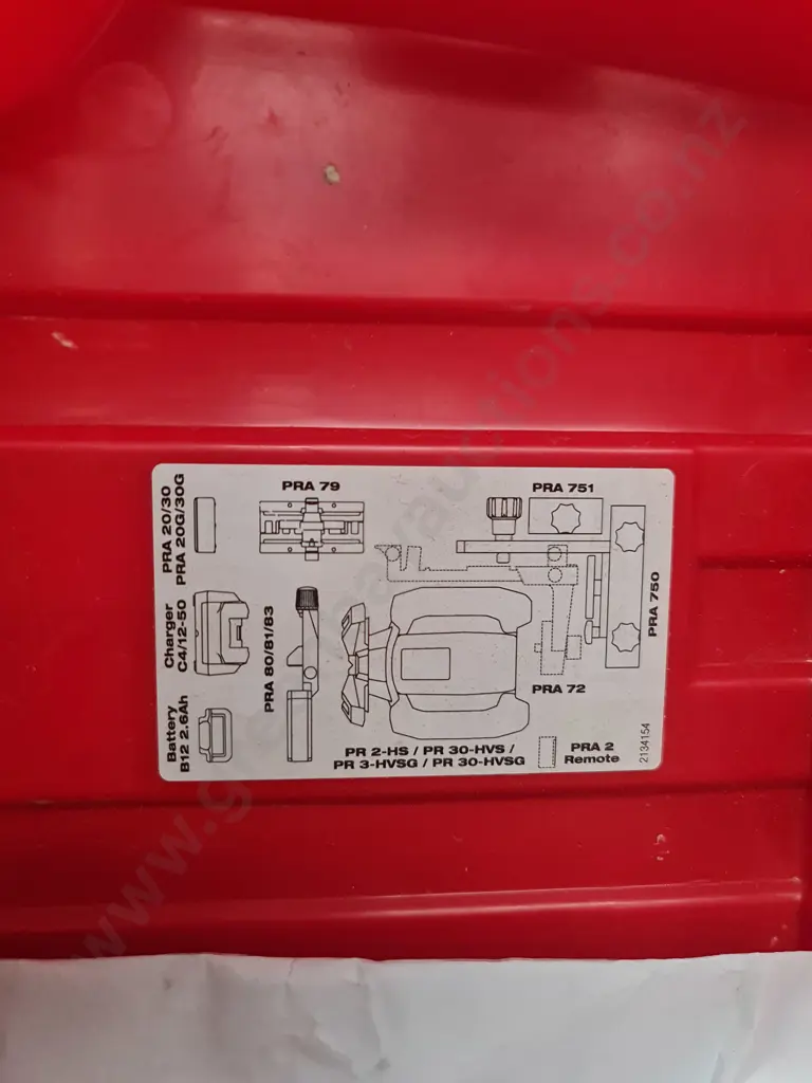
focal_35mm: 25
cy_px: 542
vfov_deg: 69.4
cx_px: 406
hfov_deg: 54.9
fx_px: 782
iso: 200
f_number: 1.8
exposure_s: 1/100
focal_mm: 7
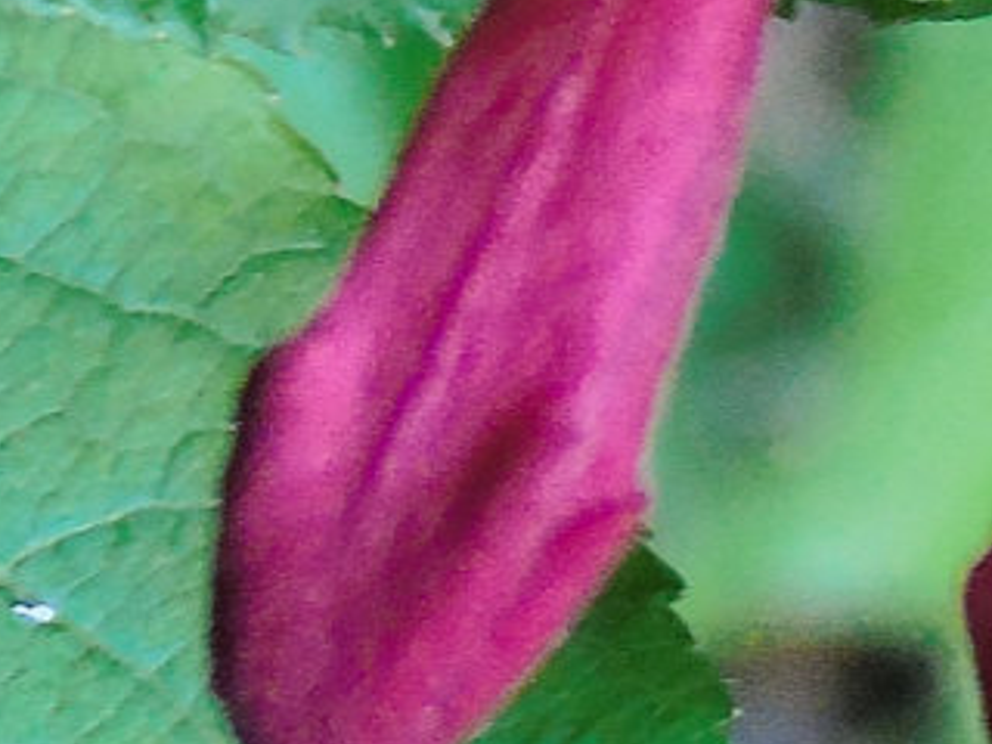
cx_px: 1398
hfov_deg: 2.1
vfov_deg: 1.6
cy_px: 992
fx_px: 27167
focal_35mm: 948
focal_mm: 25
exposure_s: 1/50
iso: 200
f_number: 4.7
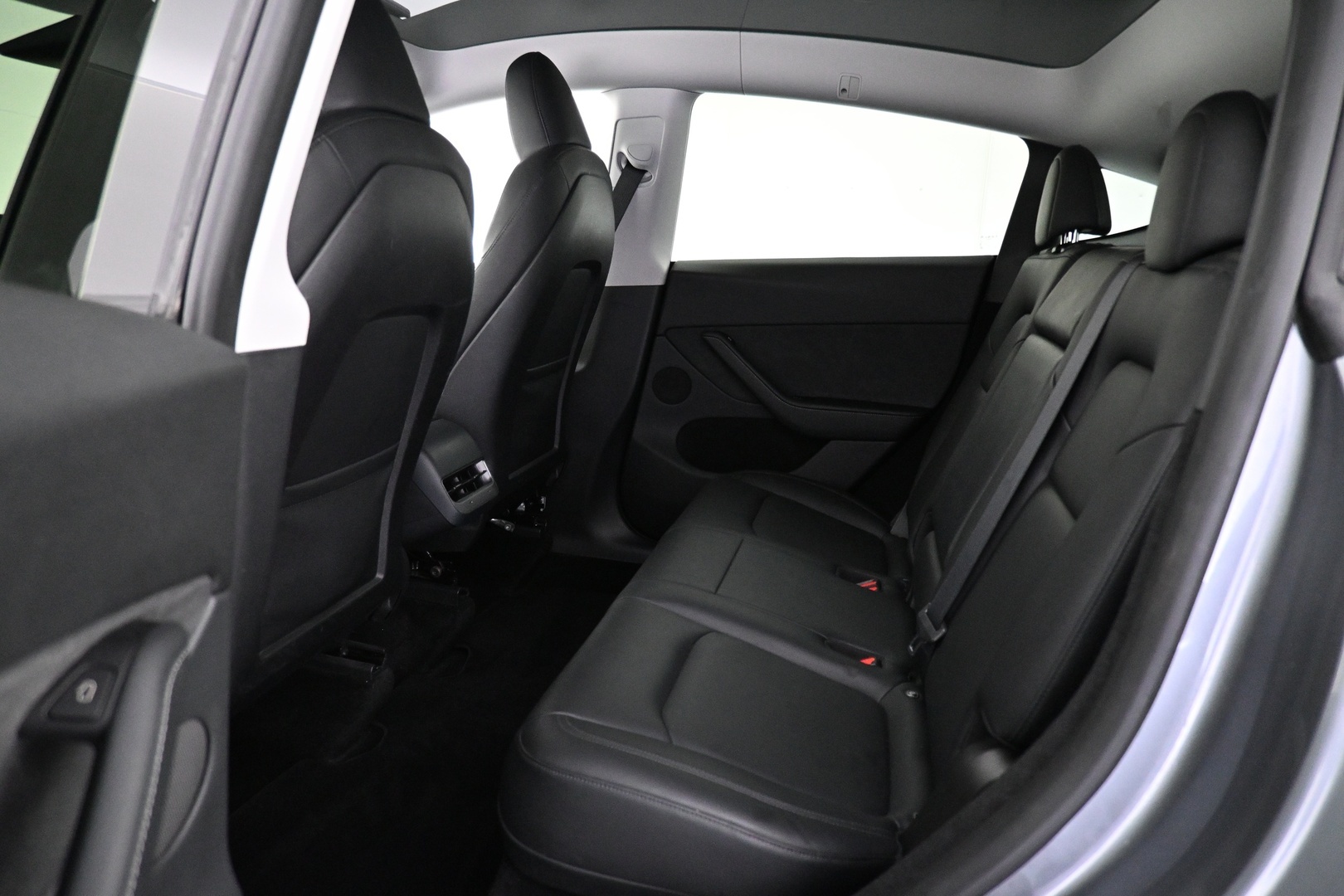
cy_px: 448
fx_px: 896
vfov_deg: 53.1
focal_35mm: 24
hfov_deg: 73.7
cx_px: 672
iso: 4000
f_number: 3.5
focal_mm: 16
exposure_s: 1/25
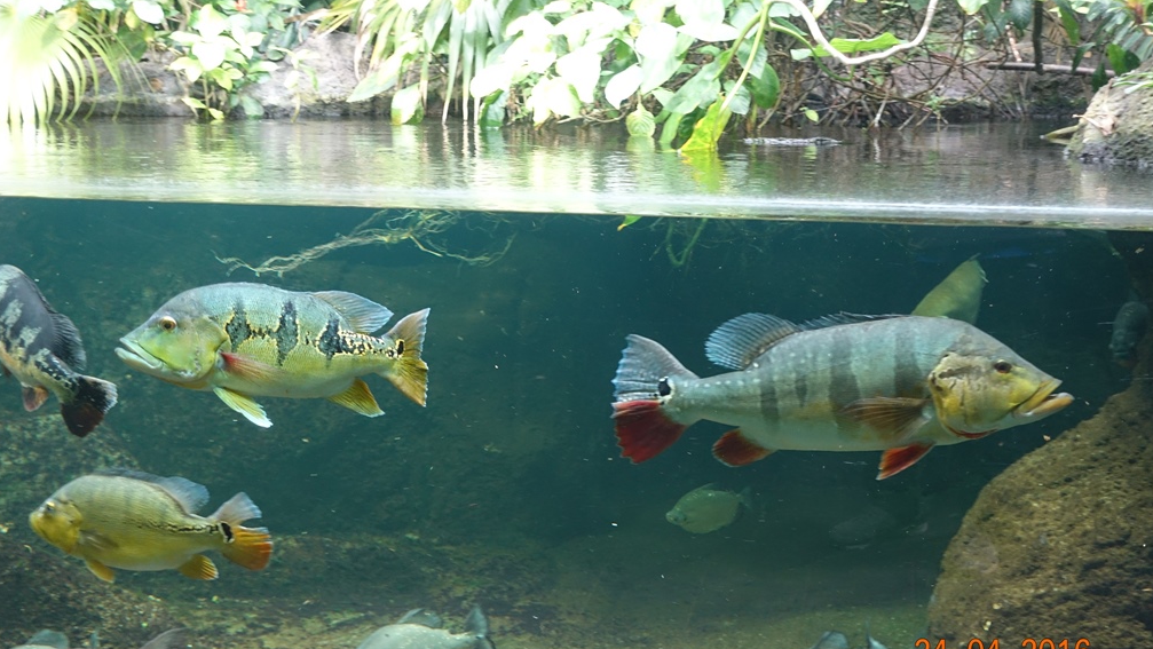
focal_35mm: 49
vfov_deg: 24.4
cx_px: 581
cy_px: 341
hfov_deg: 42.1
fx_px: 1498
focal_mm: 16.84
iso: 800
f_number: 2.8
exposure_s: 1/40
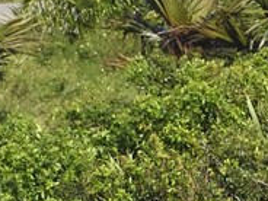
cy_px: -10
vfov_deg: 0.9
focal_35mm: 1672
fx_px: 12945
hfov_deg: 1.2
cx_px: 1113
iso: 200
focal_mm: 200
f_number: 8
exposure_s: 1/400
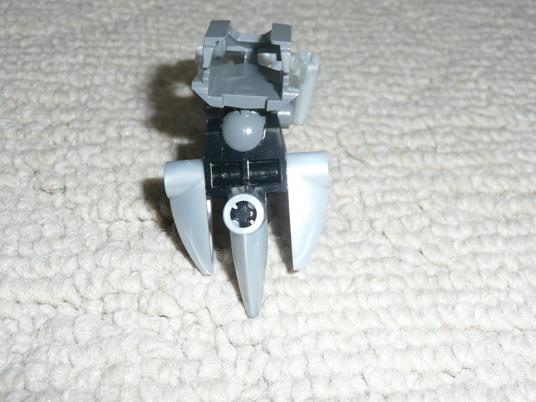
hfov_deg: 41.2
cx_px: 265
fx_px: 712
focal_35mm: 46
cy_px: 198
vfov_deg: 31.5
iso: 100
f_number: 4.1
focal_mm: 7.3
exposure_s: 1/30
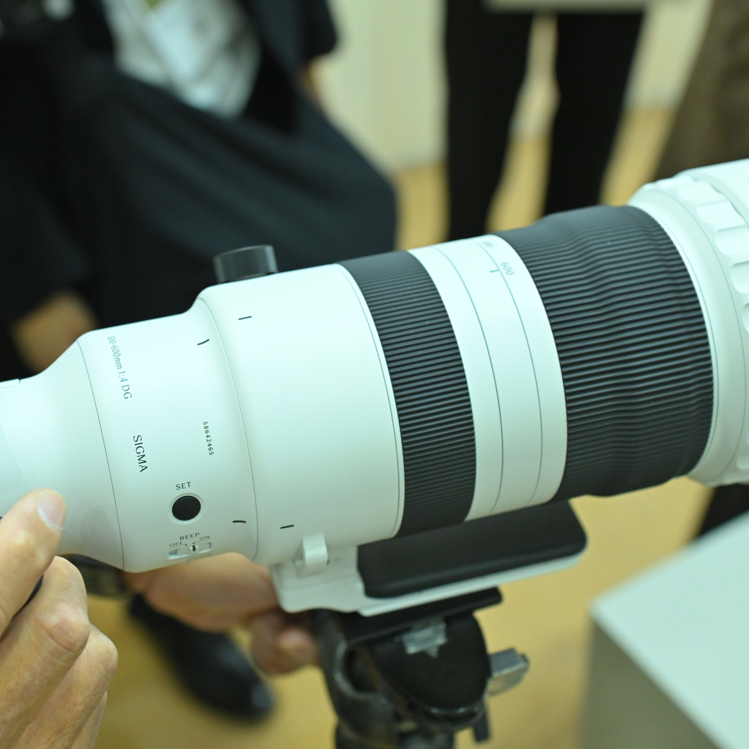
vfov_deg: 26.9
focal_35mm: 64
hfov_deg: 26.9
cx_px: 340
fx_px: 1567
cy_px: 375
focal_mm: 50
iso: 2000
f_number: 4.5
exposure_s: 1/200
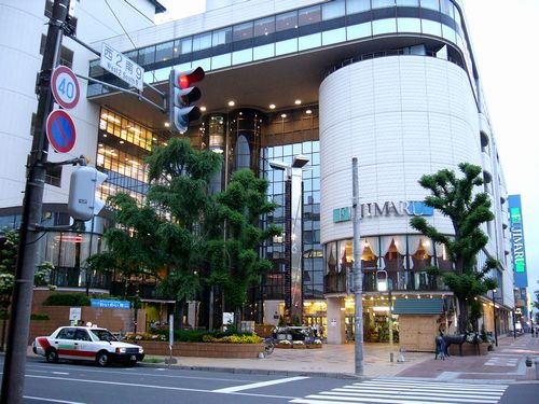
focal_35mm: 35
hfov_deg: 52.6
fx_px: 545
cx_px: 270
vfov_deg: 40.7
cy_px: 202
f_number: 2.8
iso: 200
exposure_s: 1/30
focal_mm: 5.8
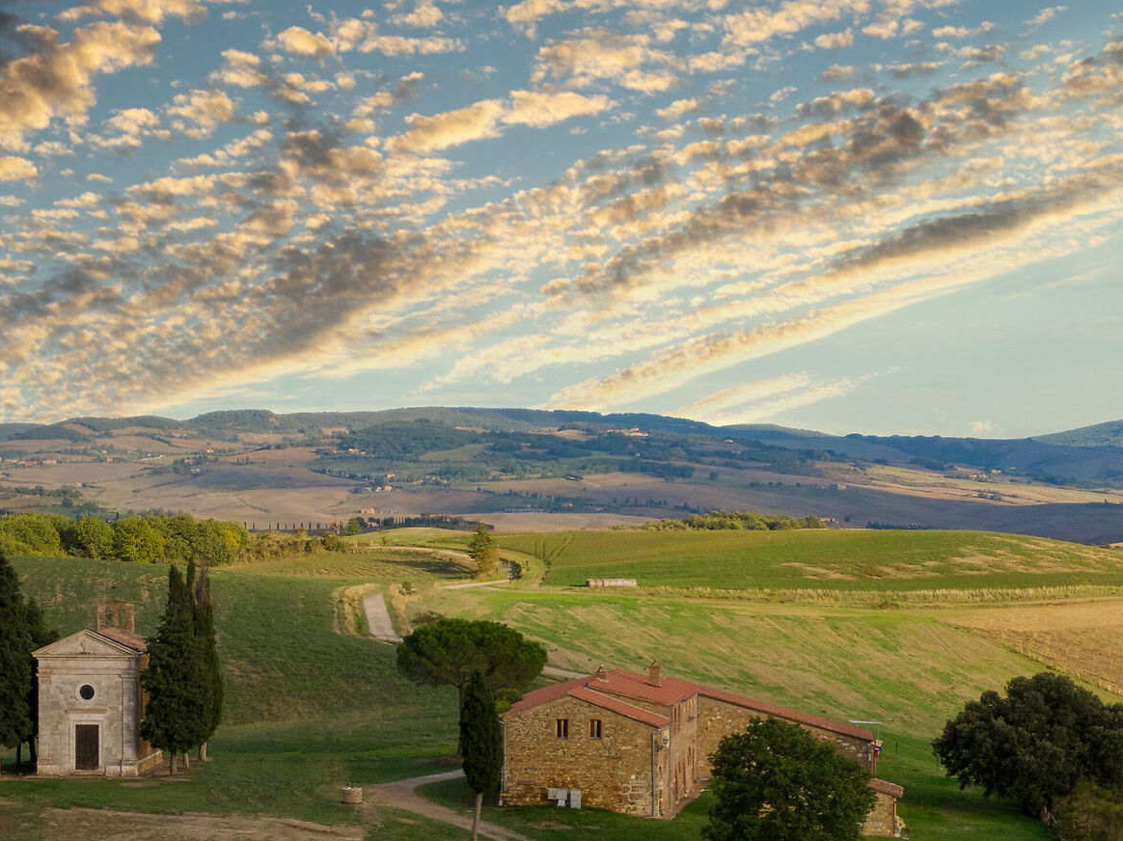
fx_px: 3210
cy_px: 648
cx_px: 137
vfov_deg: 14.9
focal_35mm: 99
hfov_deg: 19.5
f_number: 3.8
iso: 100
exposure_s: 1/320
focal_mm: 8.6
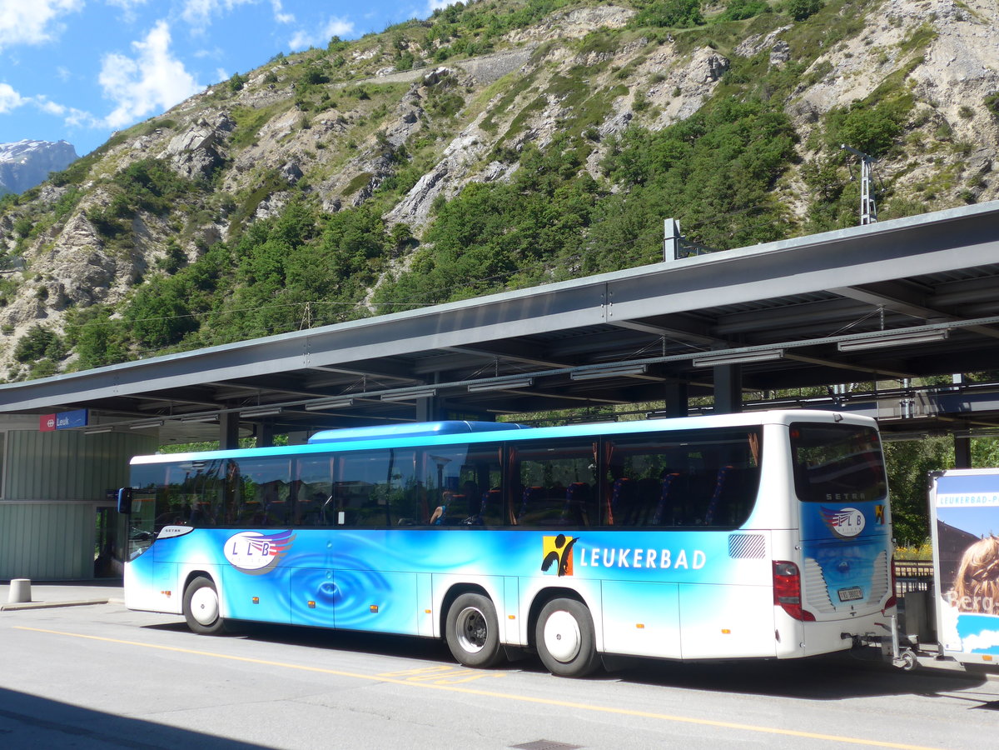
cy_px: 375
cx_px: 500
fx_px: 1270
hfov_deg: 42.9
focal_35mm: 44
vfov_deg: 32.9
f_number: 2.8
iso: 80
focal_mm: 9
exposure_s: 1/1000
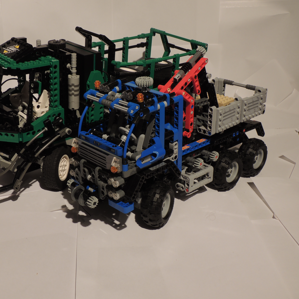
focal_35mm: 48
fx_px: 469
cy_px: 148
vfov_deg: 35.4
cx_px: 106
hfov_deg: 35.1
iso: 100
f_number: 6.6
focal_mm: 7.1
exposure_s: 1/2.5
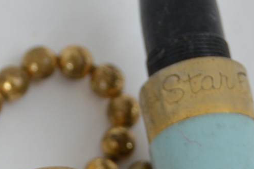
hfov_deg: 4.5
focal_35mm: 454
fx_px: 3199
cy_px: 471
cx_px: -80
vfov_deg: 3.0
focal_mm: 50
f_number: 5.6
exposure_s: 1/125
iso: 200
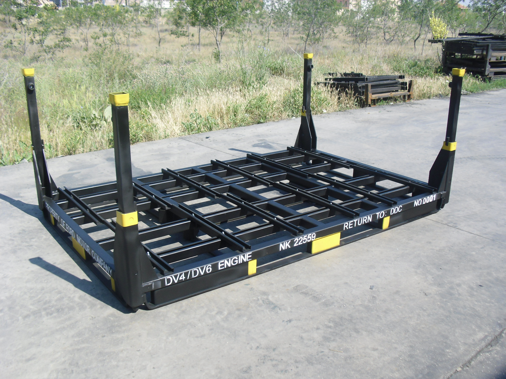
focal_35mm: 36
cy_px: 190
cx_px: 253
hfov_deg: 51.4
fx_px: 526
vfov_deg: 39.7
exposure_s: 1/100
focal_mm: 6.3
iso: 100
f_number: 7.8
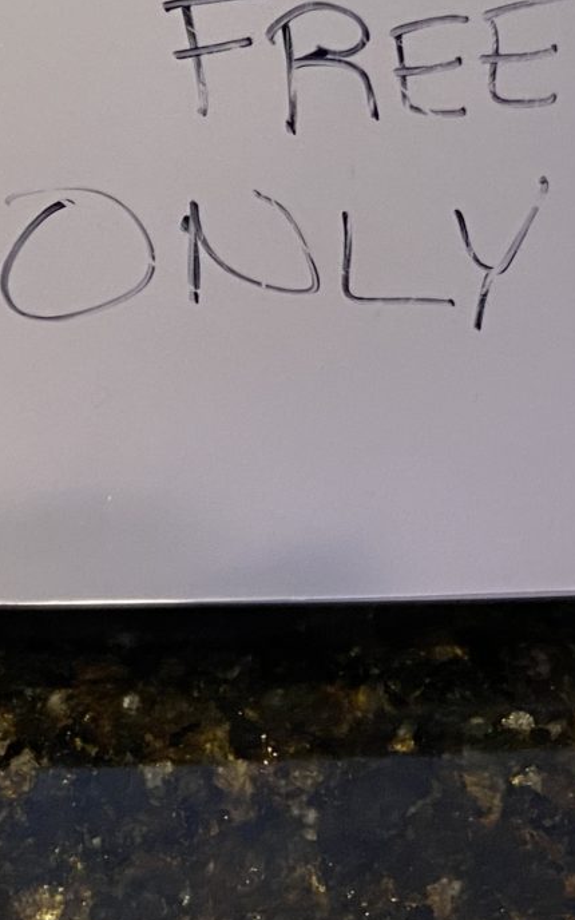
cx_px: 316
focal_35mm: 82
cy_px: -68
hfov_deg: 15.9
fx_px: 2056
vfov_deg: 23.8
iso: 125
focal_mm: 4.25
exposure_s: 1/50
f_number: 1.8
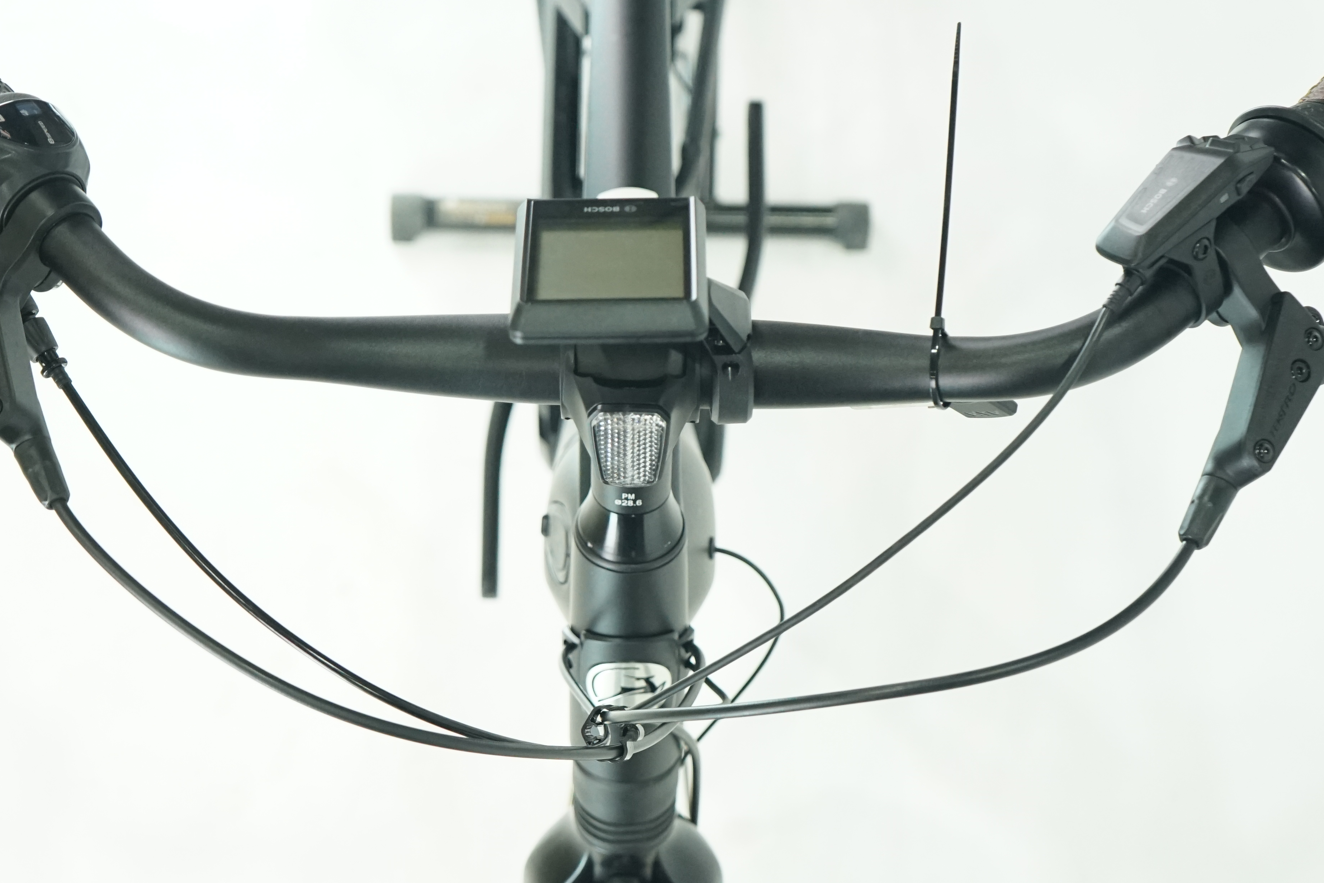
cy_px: 548
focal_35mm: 65
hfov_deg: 30.9
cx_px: 593
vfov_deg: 20.9
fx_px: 2391
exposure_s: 1/200
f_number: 5
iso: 2500
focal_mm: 40
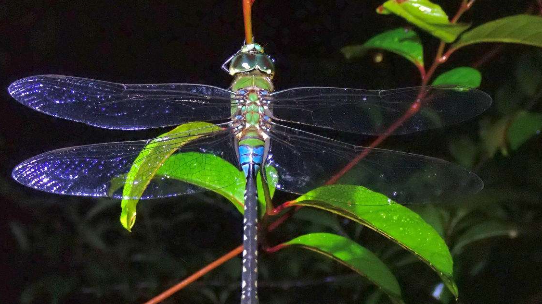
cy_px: 198
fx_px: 920
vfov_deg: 18.8
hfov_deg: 32.8
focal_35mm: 64
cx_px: 272
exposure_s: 1/125
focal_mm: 10.35
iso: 1600
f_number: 5
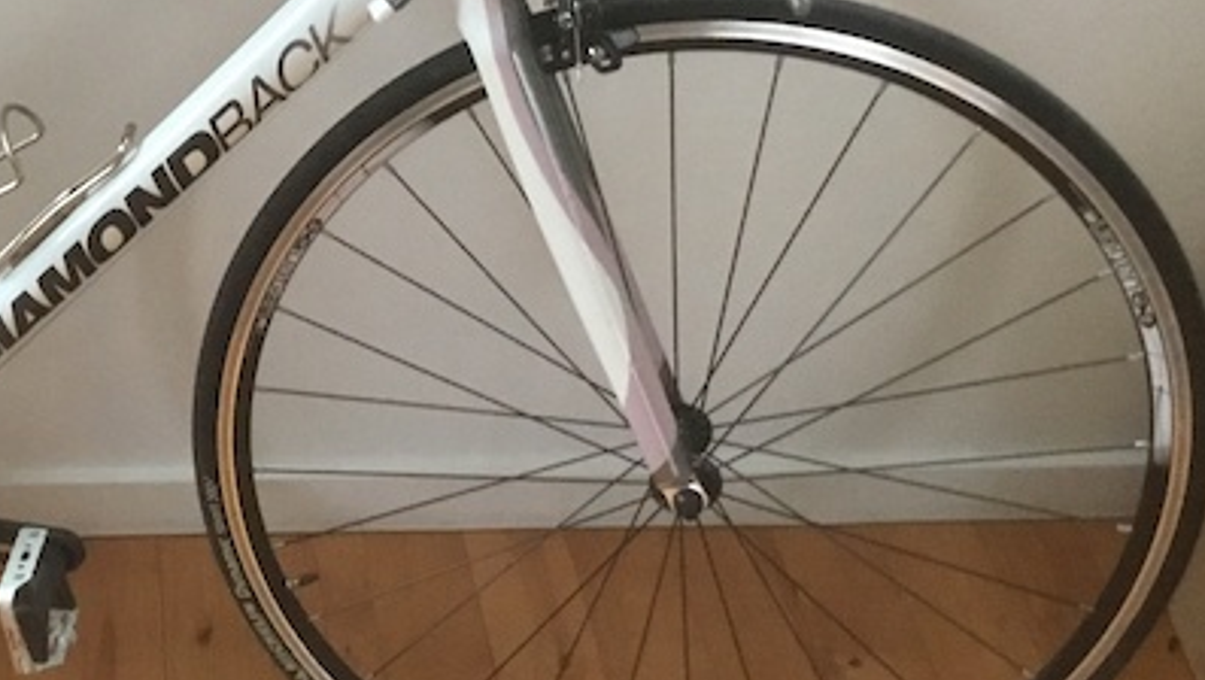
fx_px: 2174
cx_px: 106
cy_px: 231
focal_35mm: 68
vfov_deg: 17.7
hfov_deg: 29.6
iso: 200
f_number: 2.4
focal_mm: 3.3
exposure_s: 1/20
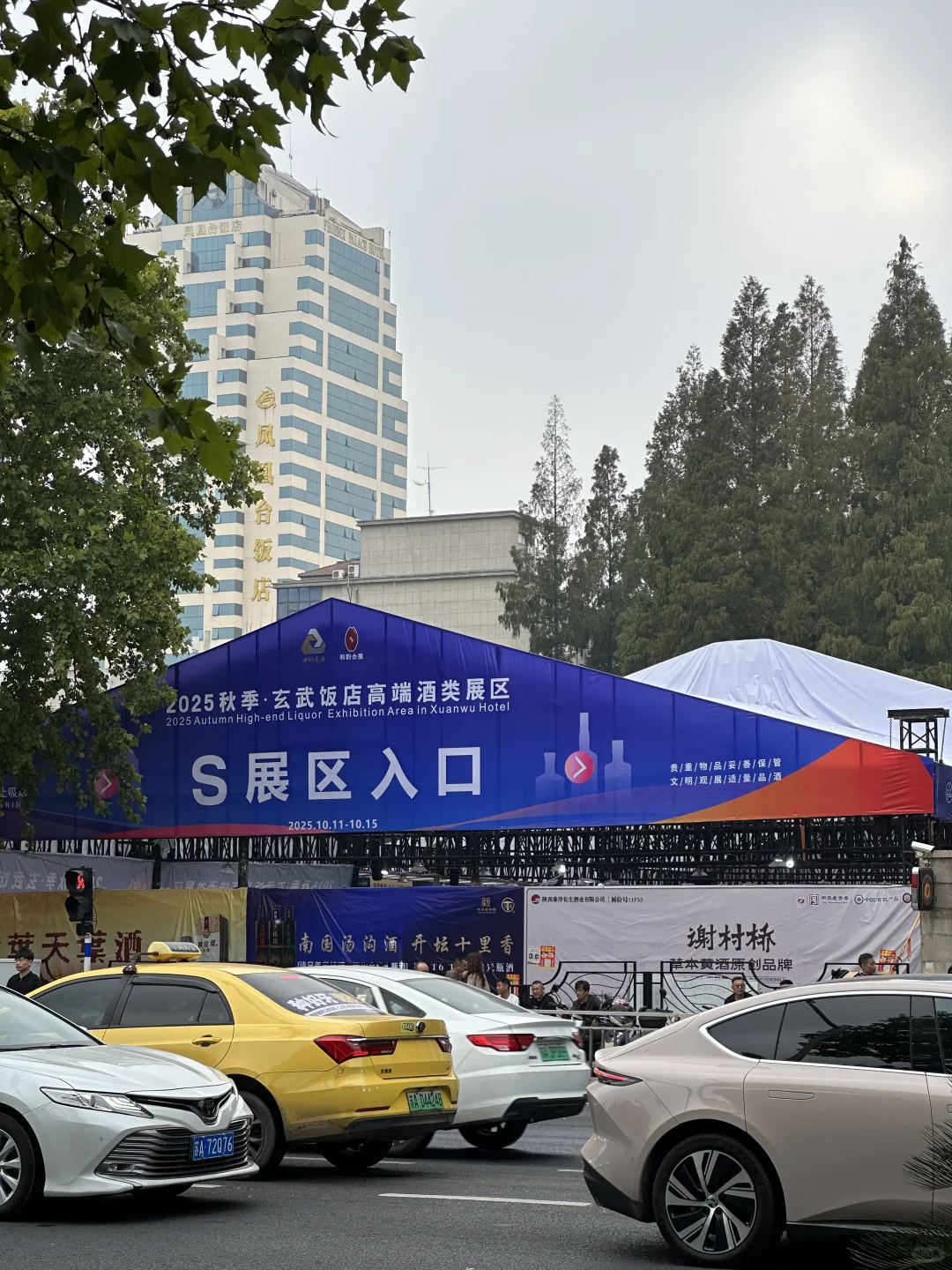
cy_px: 635
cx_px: 476
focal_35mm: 77
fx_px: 2824
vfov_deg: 25.3
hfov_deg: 19.1
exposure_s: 1/395
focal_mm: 9
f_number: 2.8
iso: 32
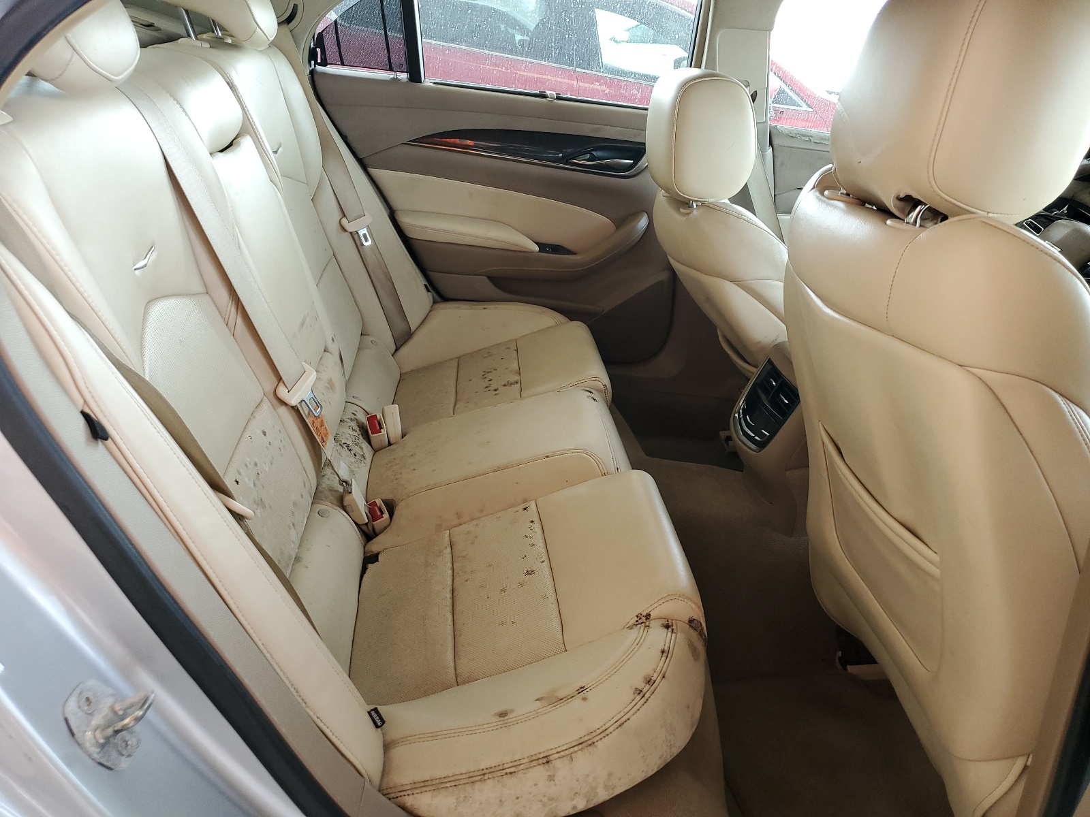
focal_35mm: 26
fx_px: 819
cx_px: 545
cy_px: 408
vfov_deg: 53.1
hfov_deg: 67.3
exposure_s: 1/120
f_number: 1.5
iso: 95
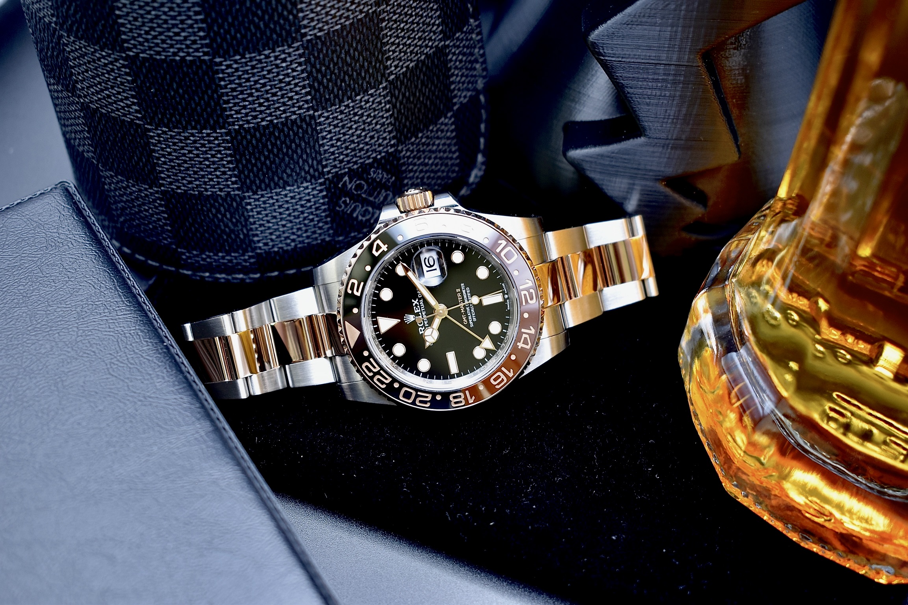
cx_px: 454
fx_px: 1438
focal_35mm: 57
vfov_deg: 23.8
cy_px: 302
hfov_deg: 35.1
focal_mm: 38
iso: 400
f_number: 4.8
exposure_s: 1/13
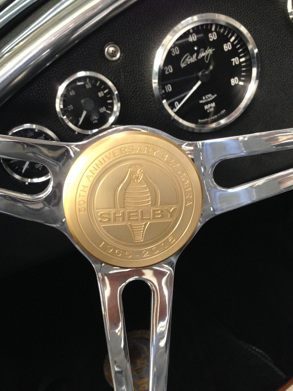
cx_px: 146
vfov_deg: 55.4
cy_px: 196
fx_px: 372
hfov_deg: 42.9
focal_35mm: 33
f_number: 2.4
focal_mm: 4.12
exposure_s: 1/20
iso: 250
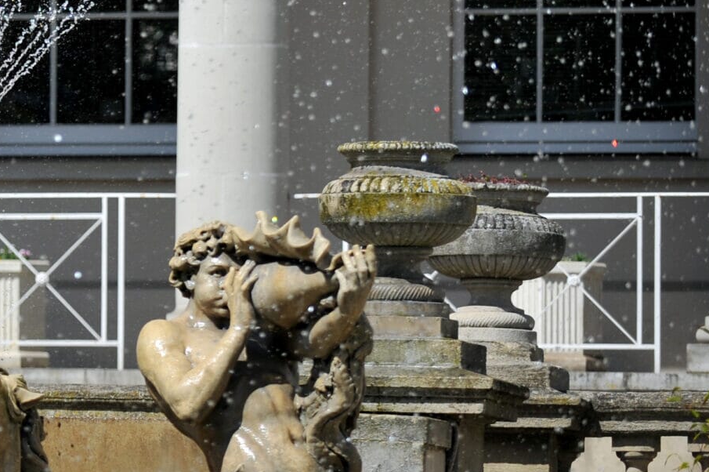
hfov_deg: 6.6
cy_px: 251
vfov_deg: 4.4
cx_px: -261
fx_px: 6120
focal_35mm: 311
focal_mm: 110
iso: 200
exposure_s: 1/5000
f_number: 3.5
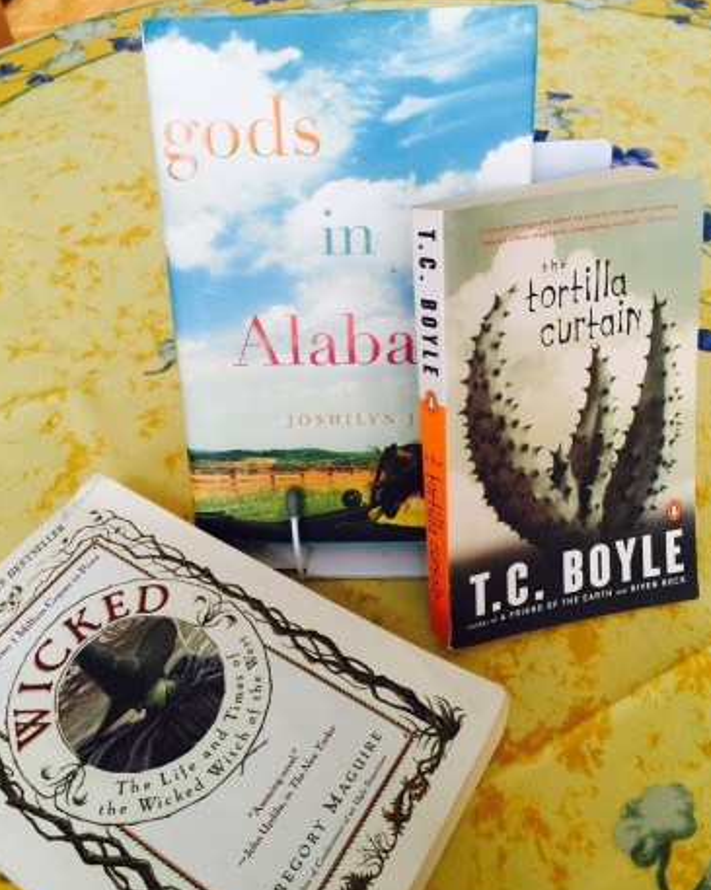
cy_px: 432
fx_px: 816
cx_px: 357
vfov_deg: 57.2
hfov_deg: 47.1
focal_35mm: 31
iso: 32
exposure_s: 1/30
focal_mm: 4.15
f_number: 2.2
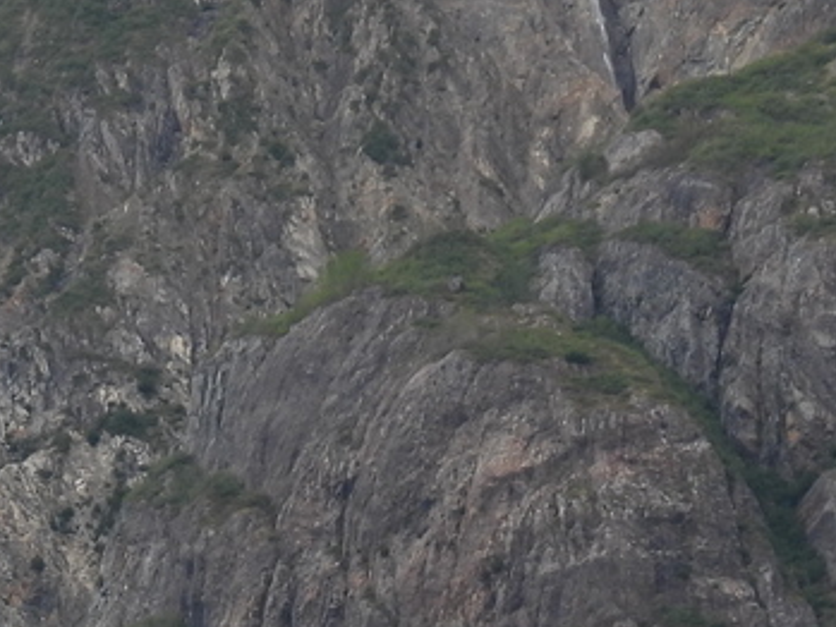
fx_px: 9301
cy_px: 1137
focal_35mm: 385
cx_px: -69
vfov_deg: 3.8
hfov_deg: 5.1
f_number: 4
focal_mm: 18.7
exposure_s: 1/500
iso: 100
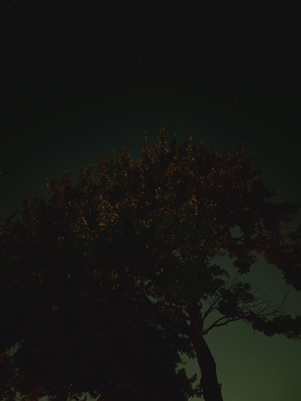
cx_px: 150
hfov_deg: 58.9
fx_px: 267
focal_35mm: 23
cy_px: 200
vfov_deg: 73.9
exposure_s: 6.01
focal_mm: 5.4
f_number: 1.8
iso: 400
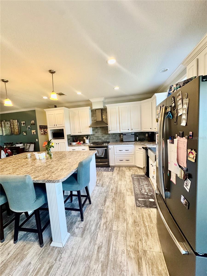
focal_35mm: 14
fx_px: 112
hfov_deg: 85.7
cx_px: 104
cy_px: 138
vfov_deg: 102.1
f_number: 2.2
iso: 200
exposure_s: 1/120
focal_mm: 2.22
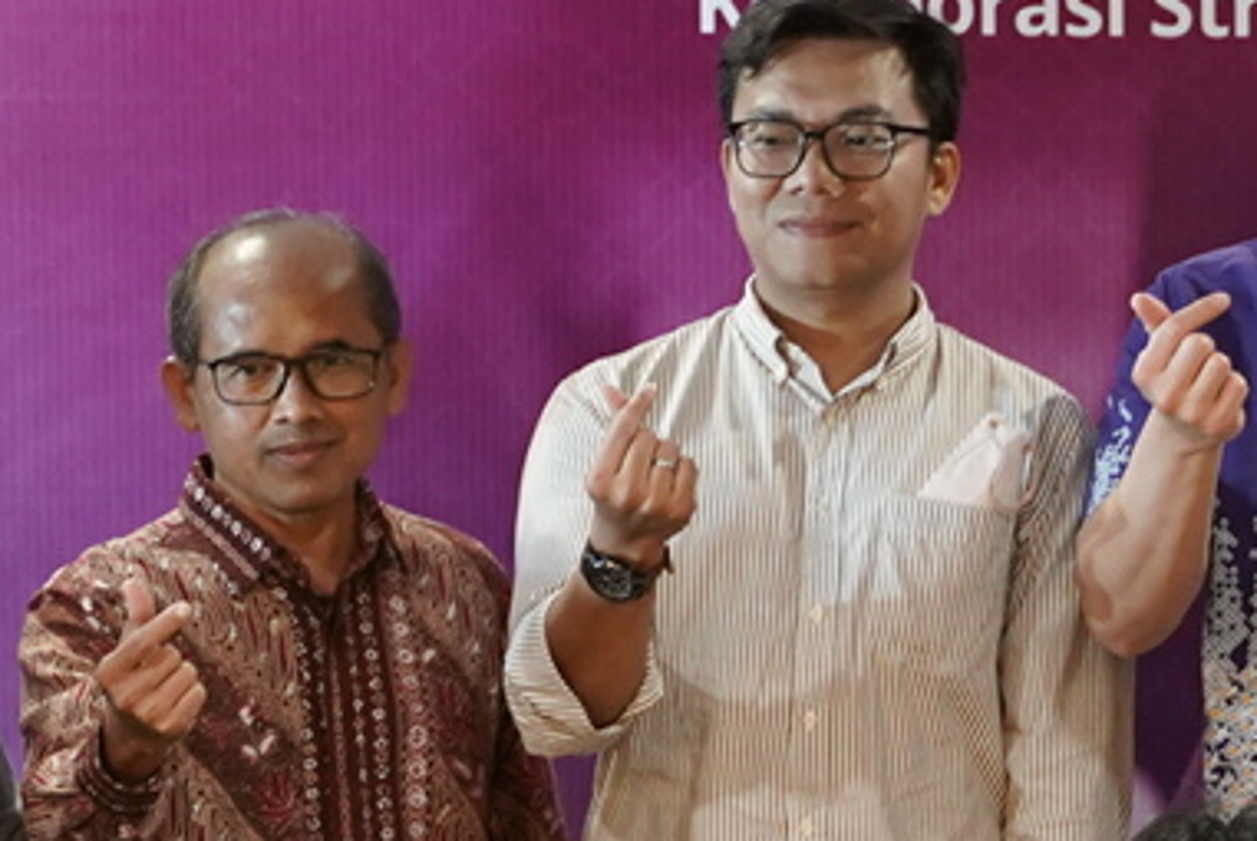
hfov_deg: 7.2
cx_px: 1732
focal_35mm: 284
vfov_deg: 4.9
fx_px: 9928
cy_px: 554
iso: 1600
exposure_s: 1/30
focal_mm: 45
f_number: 2.8
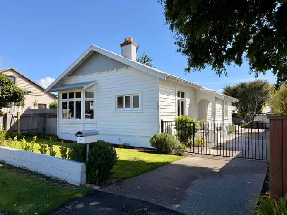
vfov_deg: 56.8
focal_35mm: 24
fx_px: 199
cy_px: 108
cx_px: 144
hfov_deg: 71.6
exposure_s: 1/3584
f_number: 1.78
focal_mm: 6.76
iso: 80
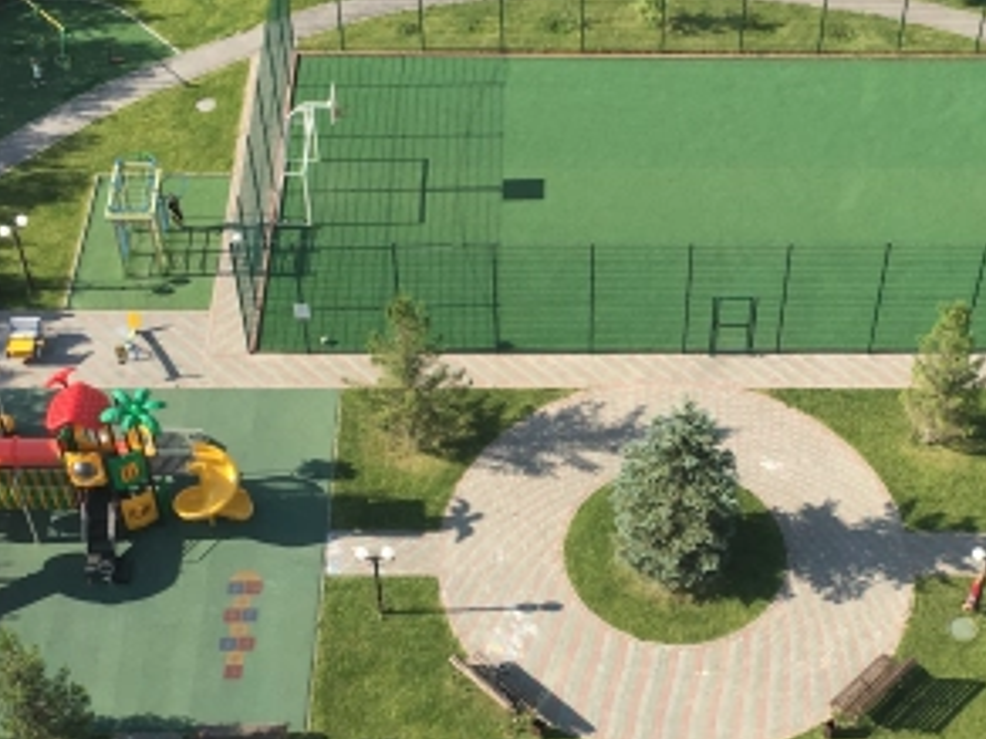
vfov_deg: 23.5
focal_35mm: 62
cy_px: 516
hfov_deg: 31.1
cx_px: 621
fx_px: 1766
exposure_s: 1/801
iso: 25
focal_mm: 4.15
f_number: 2.2
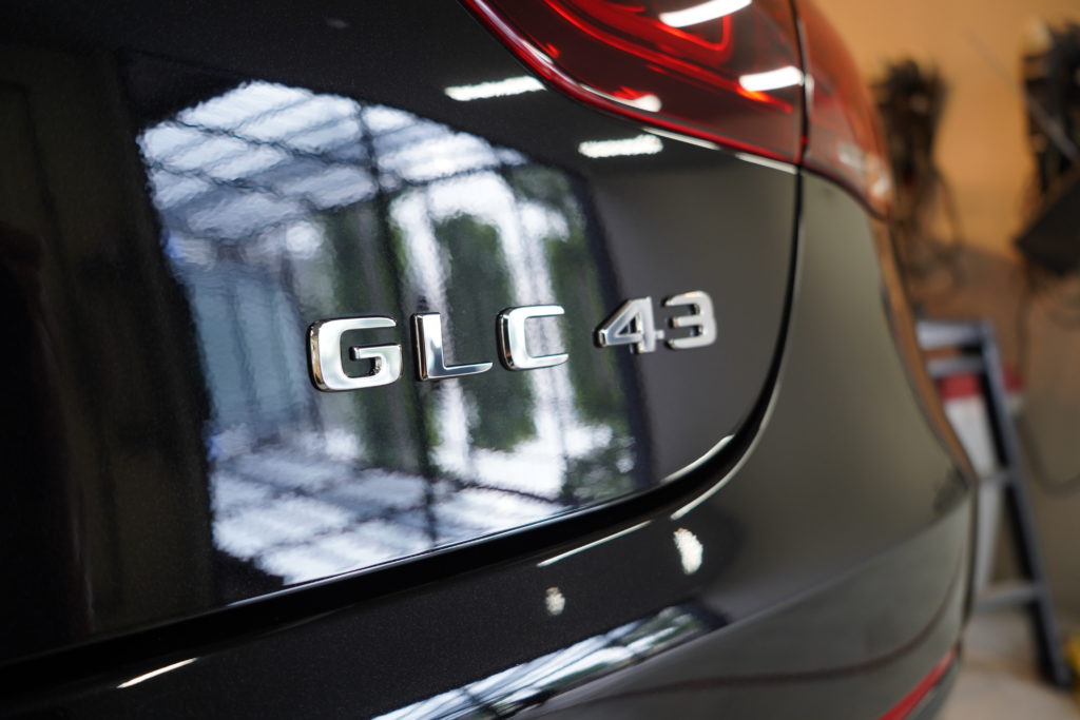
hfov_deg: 65.5
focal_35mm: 28
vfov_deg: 46.4
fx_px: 840
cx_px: 540
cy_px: 360
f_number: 4
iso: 500
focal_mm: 28
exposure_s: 1/60
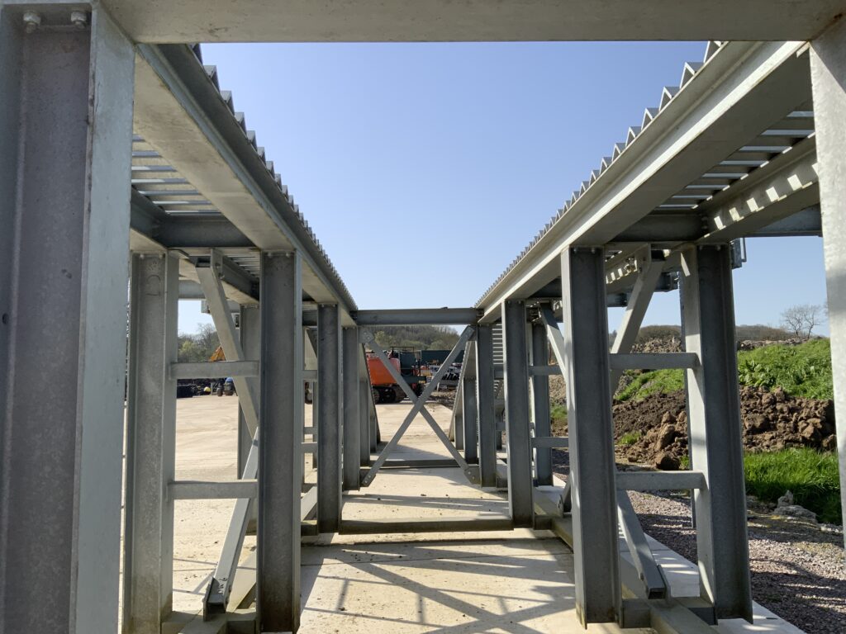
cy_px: 317
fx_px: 709
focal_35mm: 29
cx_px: 423
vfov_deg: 48.2
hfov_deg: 61.7
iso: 16
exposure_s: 1/1786
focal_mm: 3
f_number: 1.8
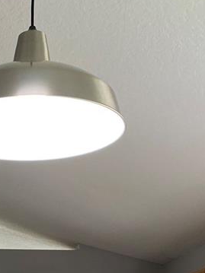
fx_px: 687
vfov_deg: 19.4
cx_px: -46
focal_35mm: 87
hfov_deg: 16.2
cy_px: 421
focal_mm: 4.25
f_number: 1.8
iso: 64
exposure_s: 1/60
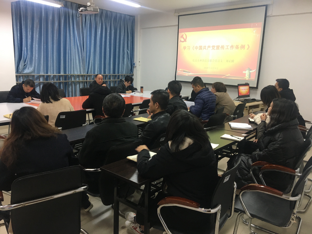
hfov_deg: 61.7
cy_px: 117
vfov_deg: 48.2
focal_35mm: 29
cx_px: 156
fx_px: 261
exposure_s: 1/33
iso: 125
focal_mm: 4.15
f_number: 2.2
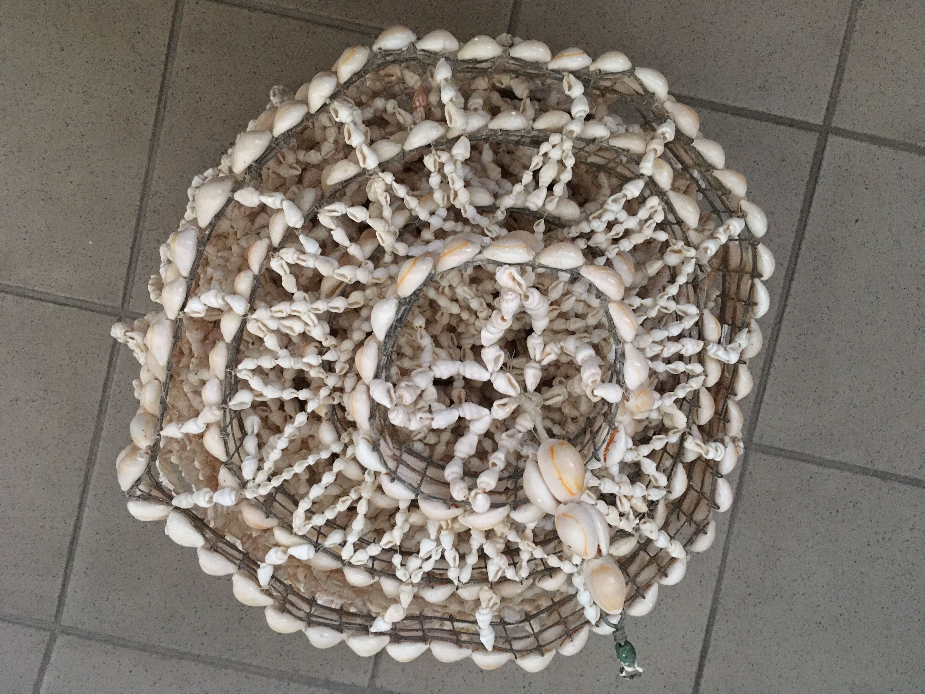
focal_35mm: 29
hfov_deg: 61.7
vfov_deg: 48.2
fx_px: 775
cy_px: 347
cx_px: 462
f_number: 2.2
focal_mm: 4.15
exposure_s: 1/17
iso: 250
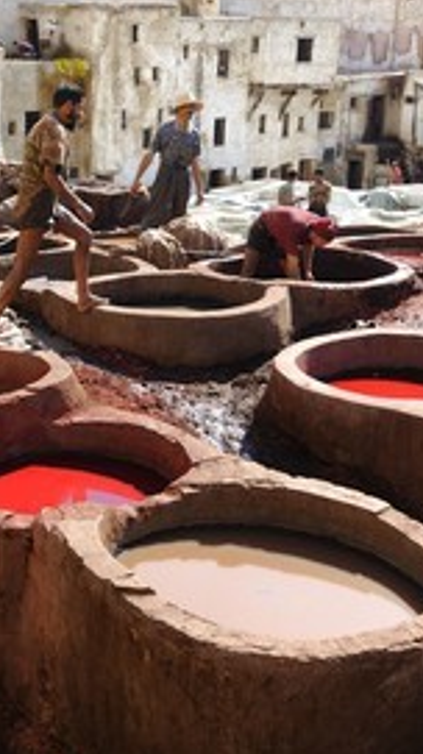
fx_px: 1039
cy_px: 378
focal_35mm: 52
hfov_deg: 22.1
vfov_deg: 39.9
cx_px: 0
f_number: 10
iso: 200
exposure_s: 1/125
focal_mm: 32
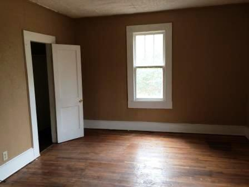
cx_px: 124
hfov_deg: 61.7
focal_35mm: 29
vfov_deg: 48.2
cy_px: 94
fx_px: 209
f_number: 2.2
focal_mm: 4.15
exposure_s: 1/30
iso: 50
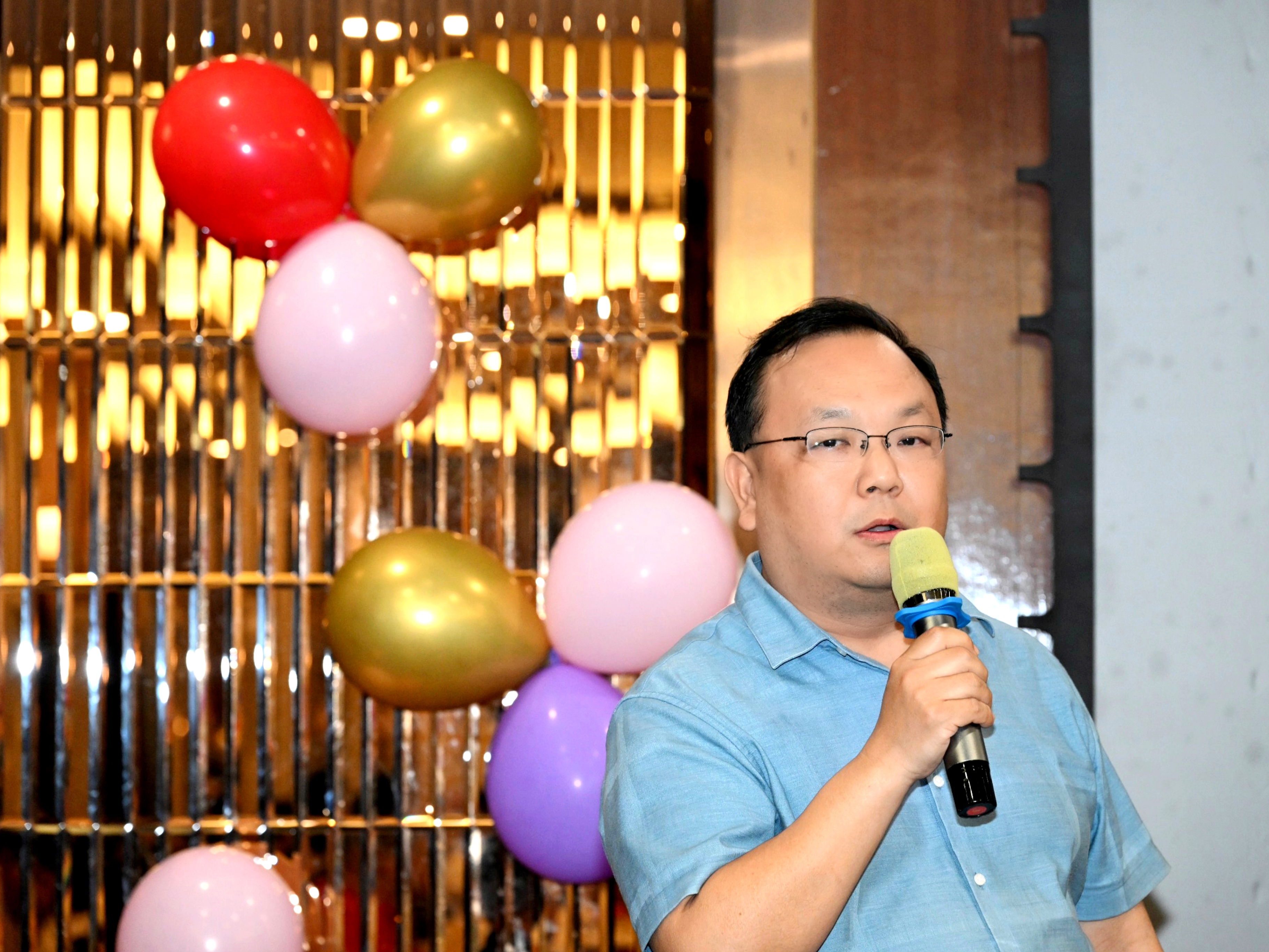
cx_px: 650
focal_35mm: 130
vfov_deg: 11.4
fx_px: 4766
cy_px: 476
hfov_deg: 15.2
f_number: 5.6
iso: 3200
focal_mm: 120
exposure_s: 1/125
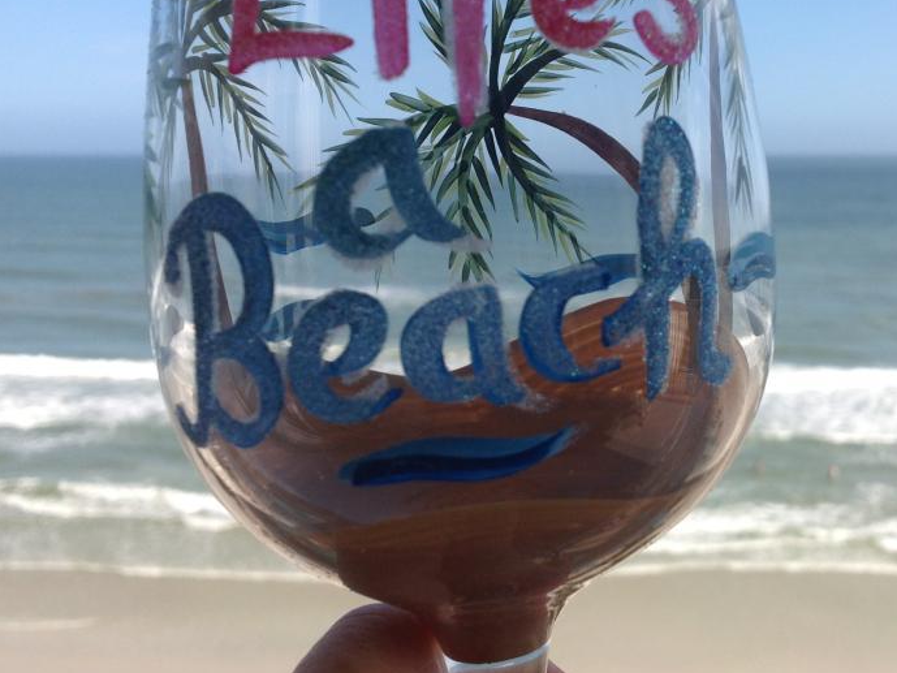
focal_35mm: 52
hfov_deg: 36.5
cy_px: 241
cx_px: 578
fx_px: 1348
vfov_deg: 27.9
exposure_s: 1/1890
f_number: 2.4
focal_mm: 4.28
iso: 50
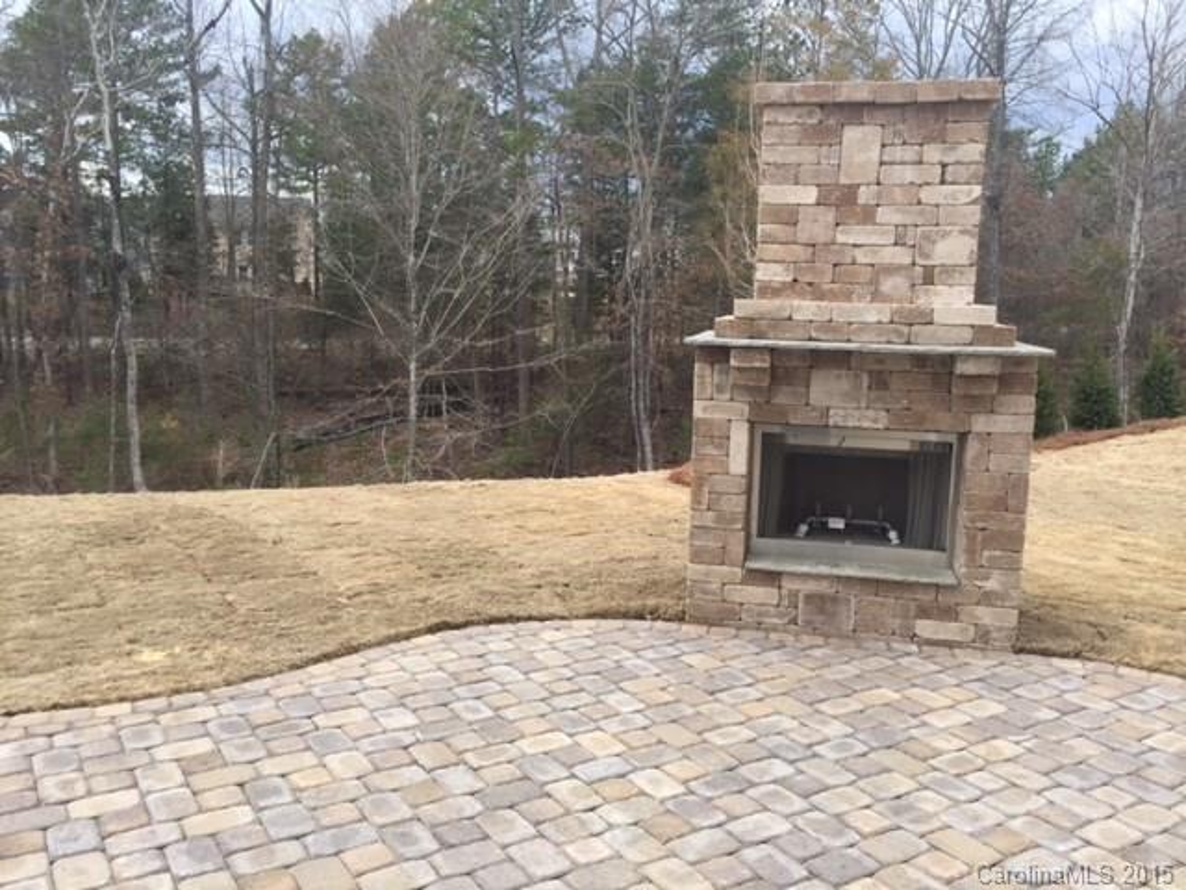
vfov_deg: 48.2
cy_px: 445
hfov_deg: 61.7
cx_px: 593
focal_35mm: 29
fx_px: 994
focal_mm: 4.15
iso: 32
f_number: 2.2
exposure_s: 1/775
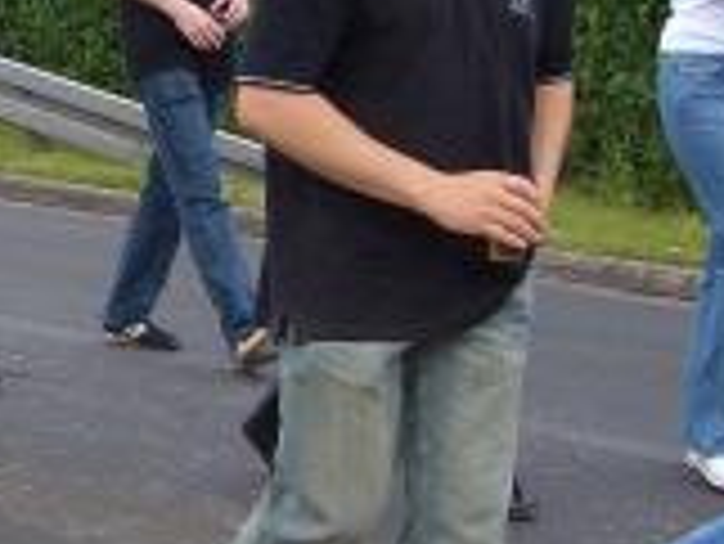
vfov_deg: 10.6
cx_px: -148
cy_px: 63
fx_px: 2909
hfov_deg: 13.8
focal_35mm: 139
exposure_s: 1/400
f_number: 4.3
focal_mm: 5.8
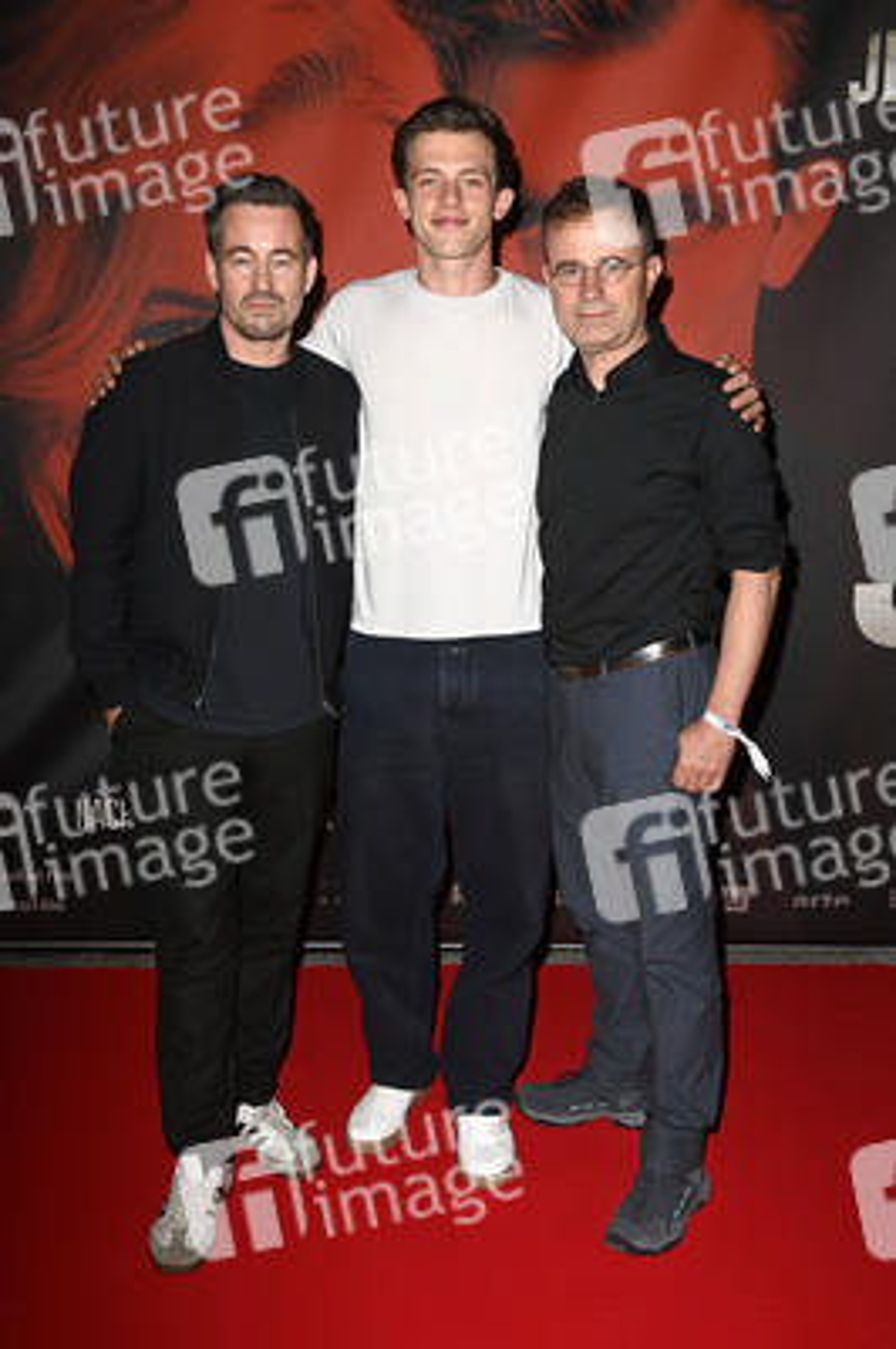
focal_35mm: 35
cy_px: 674
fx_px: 1309
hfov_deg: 37.8
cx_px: 448
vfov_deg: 54.5
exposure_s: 1/160
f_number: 5.6
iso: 400
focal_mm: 35
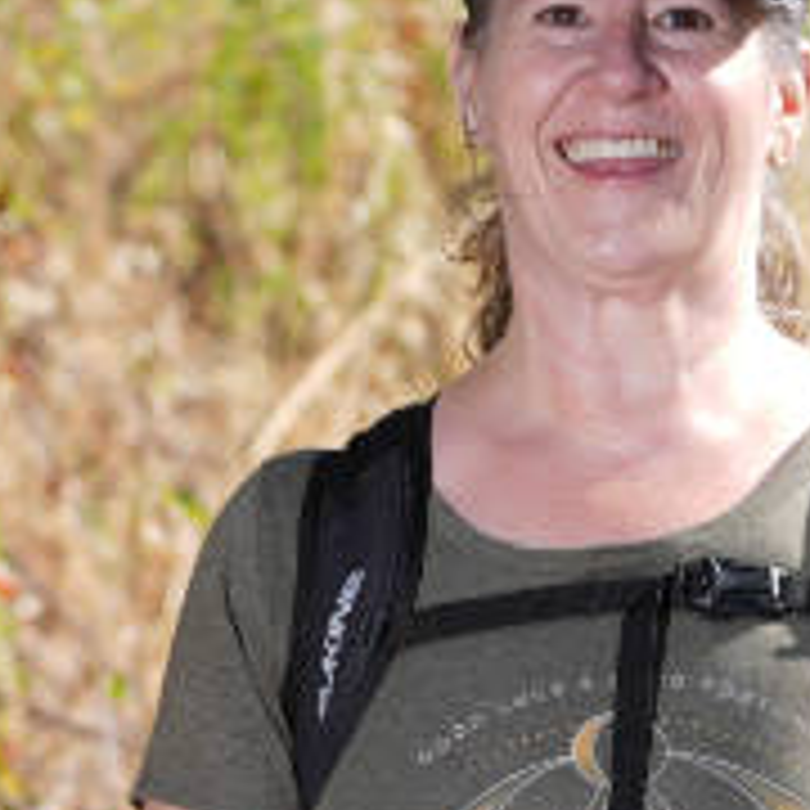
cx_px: 1233
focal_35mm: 715
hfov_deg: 2.4
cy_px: 1058
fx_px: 18929
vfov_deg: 2.4
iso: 50
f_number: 4.5
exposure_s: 1/200
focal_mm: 126
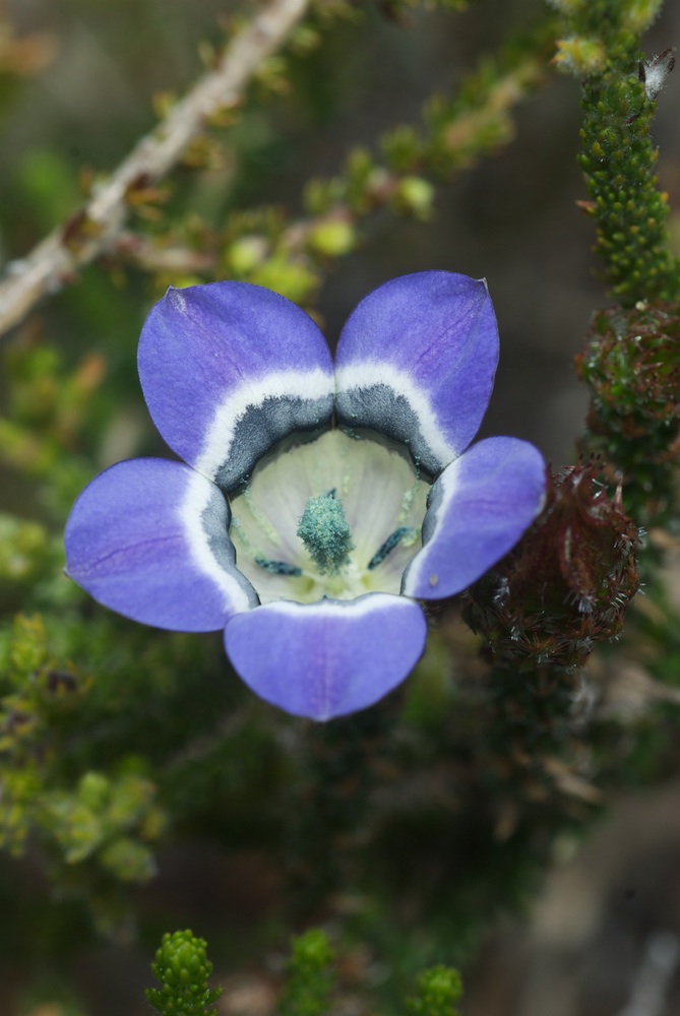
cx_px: 340
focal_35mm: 135
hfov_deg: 10.2
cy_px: 508
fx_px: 3815
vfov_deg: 15.2
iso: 200
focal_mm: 90
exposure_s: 1/160
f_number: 14
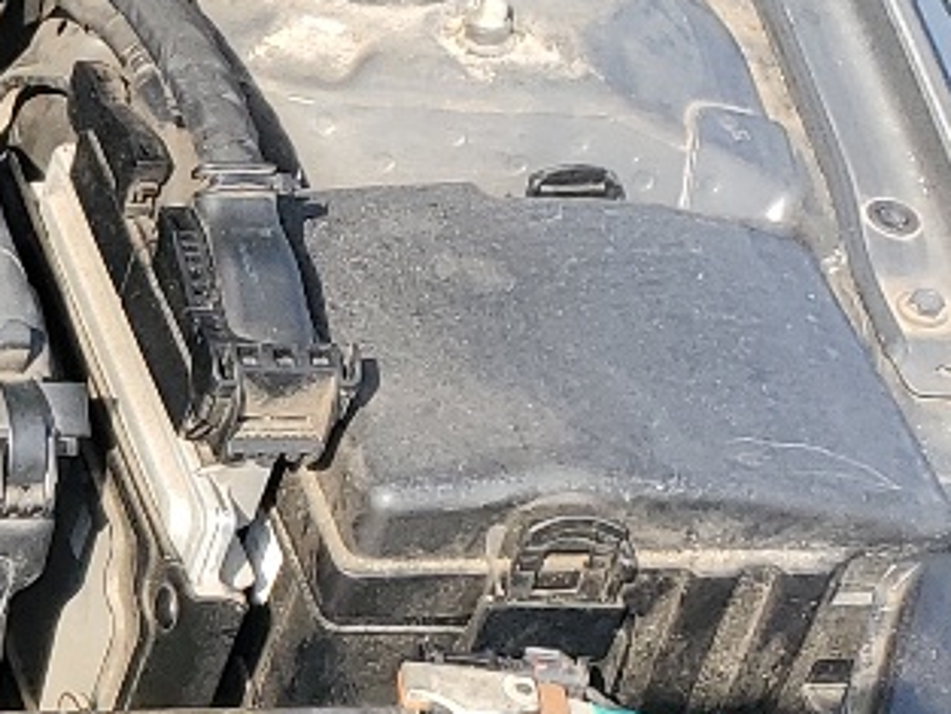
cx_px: -1212
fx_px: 3655
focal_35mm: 133
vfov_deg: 11.1
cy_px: 483
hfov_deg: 12.3
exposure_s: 1/909
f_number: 1.5
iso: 50
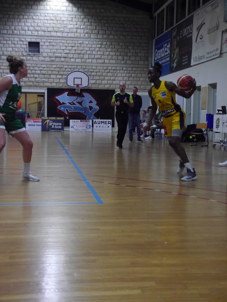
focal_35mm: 62
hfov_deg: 23.7
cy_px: 151
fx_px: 542
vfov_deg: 31.2
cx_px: 114
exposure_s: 1/250
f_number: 4.6
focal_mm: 31
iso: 3200
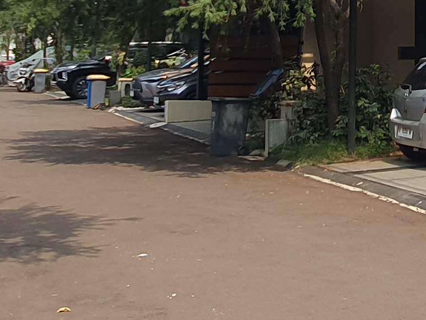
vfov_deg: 17.6
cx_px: 376
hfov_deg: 24.4
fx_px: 960
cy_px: -104
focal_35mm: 78
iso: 50
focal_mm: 1.8
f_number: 2.2
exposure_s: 1/660
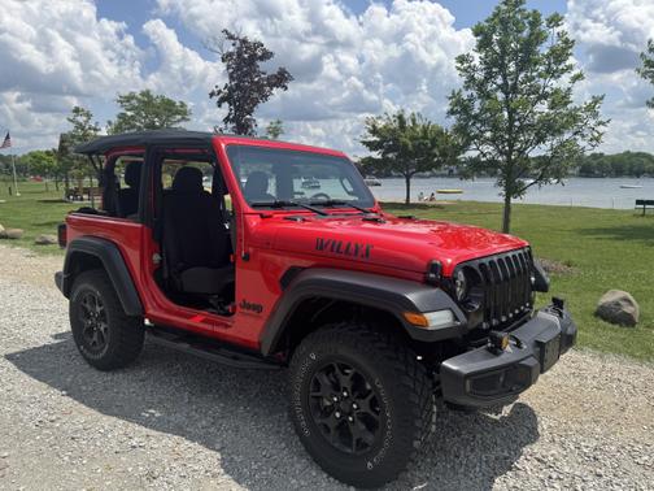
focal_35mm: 24
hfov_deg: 71.6
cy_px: 246
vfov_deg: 56.8
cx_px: 327
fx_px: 453
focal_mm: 6.76
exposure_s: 1/4950
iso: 80
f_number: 1.78
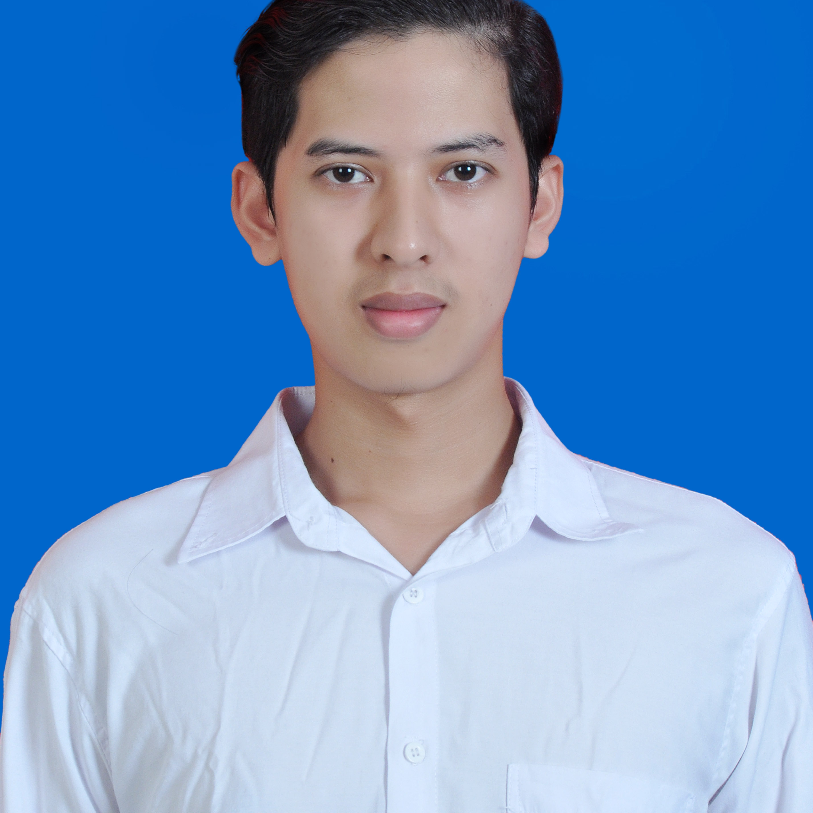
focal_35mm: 119
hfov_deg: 14.7
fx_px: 3162
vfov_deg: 14.6
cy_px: 353
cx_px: 406
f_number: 7.1
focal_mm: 62
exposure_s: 1/80
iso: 500
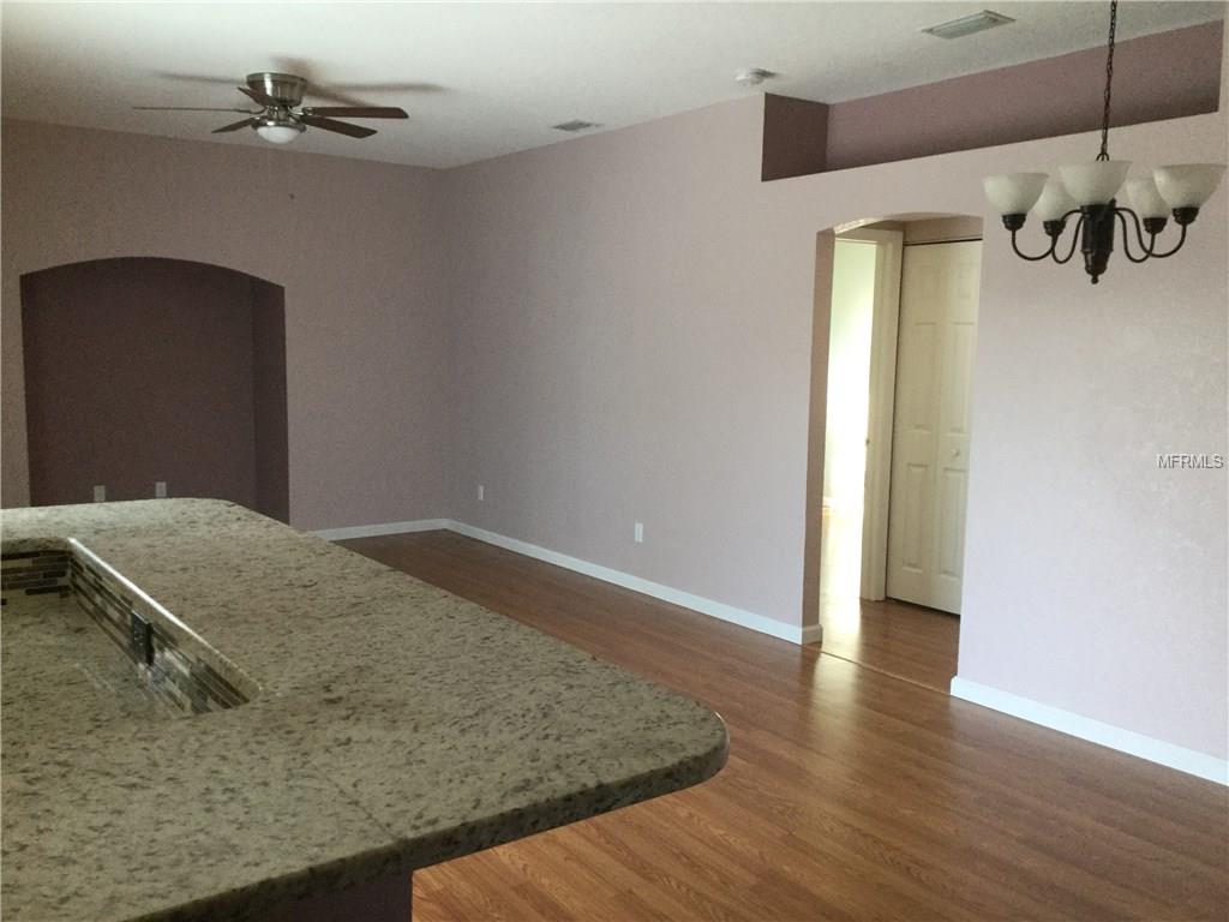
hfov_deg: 58.4
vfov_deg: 45.4
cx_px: 614
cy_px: 461
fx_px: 1101
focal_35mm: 31
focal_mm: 3.3
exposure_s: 1/30
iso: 50
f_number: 2.4
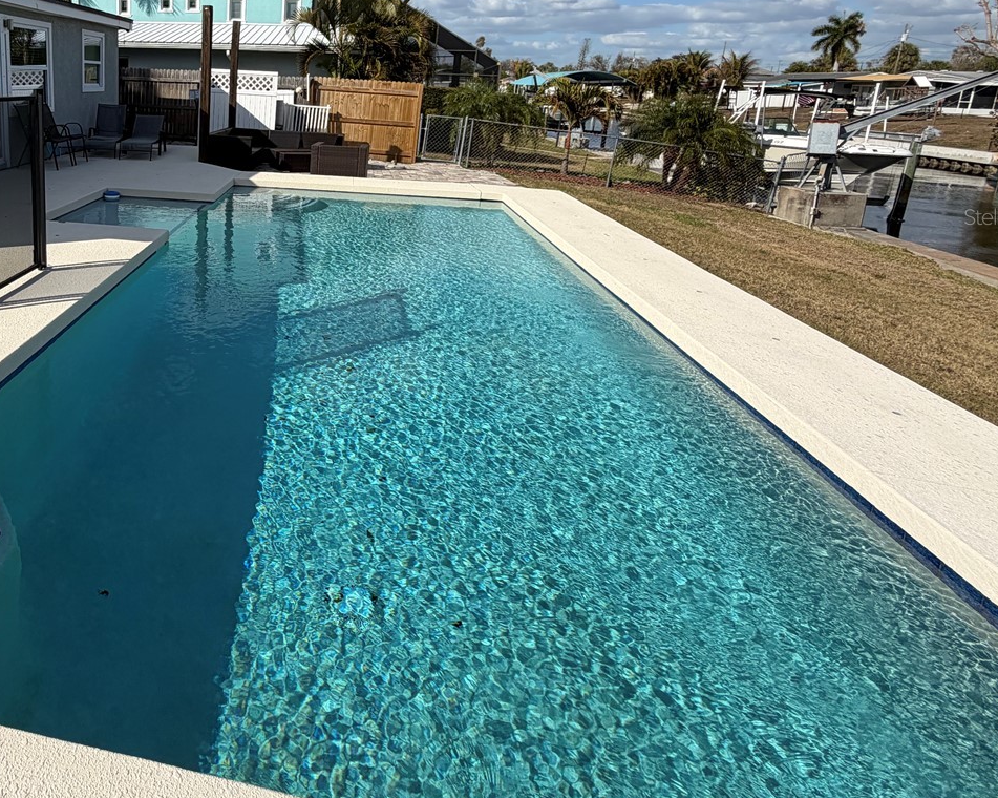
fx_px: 679
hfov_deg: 67.0
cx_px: 224
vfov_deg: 58.2
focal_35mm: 23
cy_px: 216
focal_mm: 2.22
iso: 25
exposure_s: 1/1285
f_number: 2.2
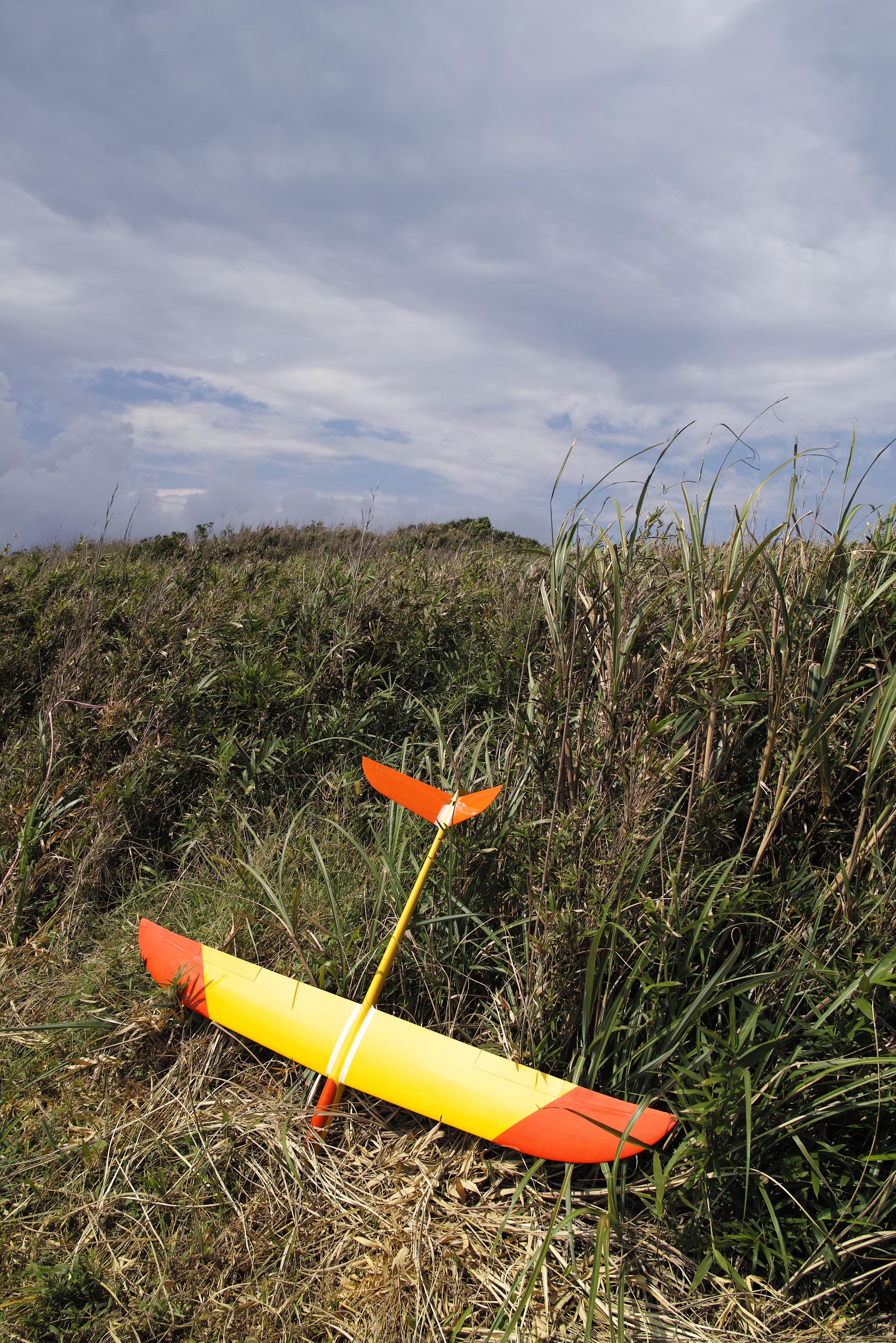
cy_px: 672
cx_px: 448
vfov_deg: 65.5
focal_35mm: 28
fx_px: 1045
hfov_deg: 46.4
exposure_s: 1/800
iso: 100
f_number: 5.6
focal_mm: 19
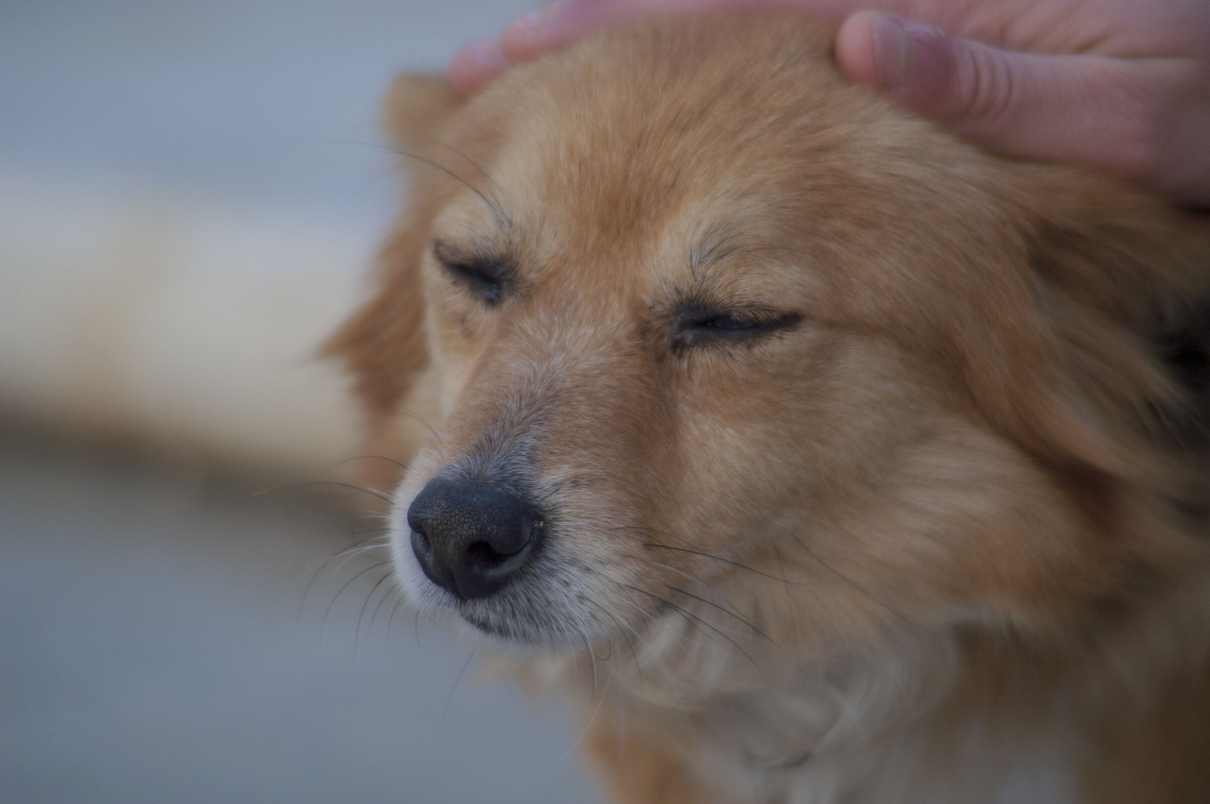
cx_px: 605
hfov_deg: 7.0
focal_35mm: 292
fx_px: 9823
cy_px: 402
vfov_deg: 4.7
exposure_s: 1/400
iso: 200
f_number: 6
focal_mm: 195
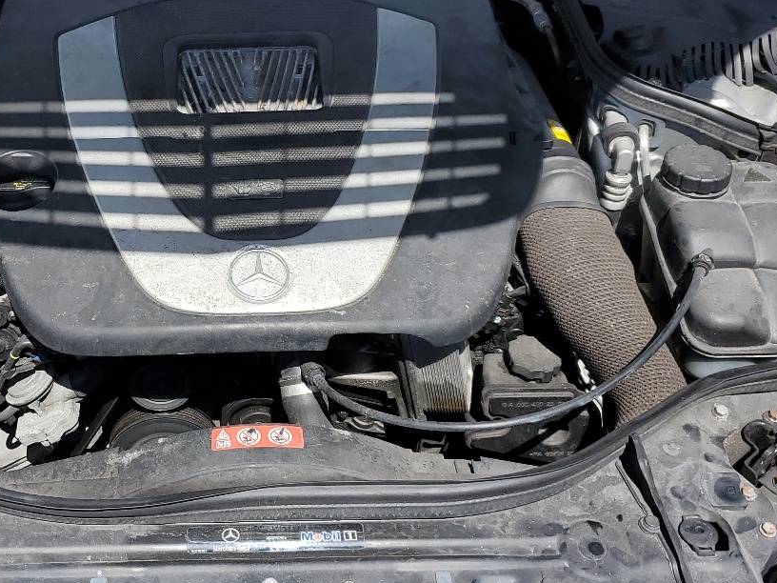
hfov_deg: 37.1
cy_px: 190
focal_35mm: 51
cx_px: 265
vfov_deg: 28.4
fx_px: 1145
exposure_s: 1/2500
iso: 50
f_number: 1.5
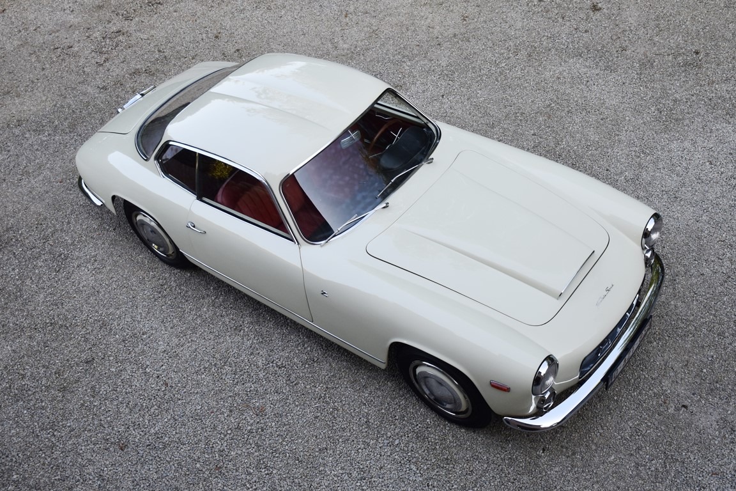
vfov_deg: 36.9
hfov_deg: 53.1
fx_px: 736
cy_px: 246
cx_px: 368
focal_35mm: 36
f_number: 4.5
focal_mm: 24
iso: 400
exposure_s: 1/250
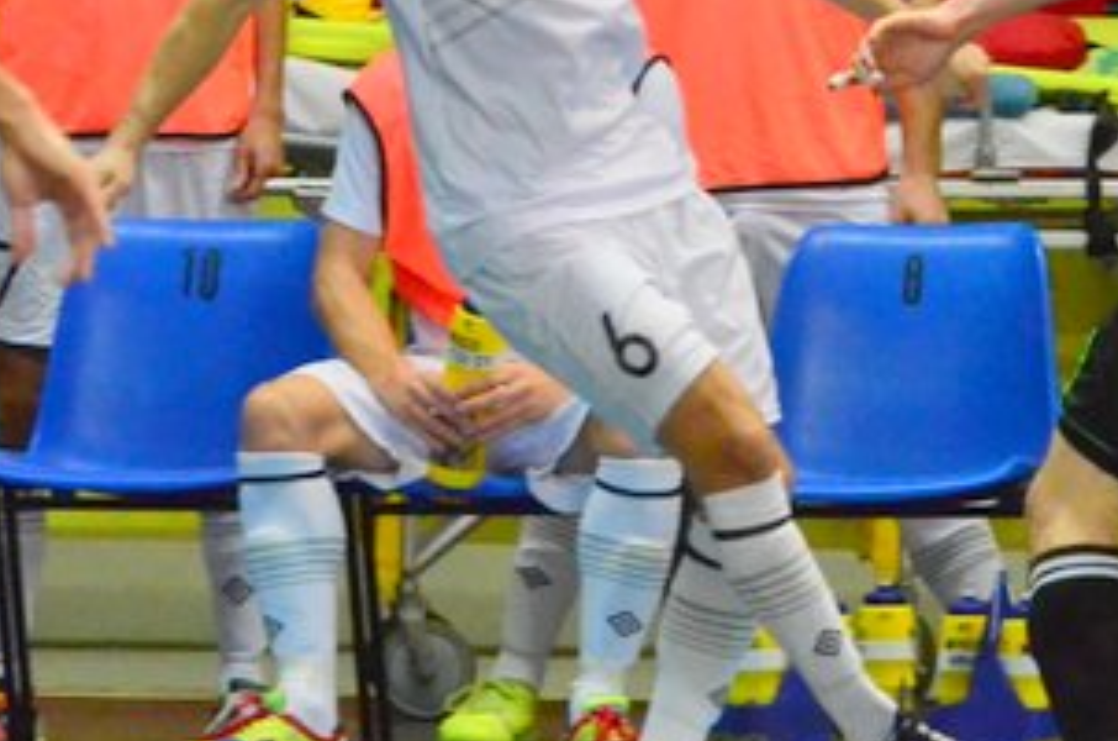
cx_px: 1314
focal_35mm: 575
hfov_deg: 3.6
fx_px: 17829
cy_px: 144
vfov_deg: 2.4
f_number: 6.3
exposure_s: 1/500
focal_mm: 145
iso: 6400
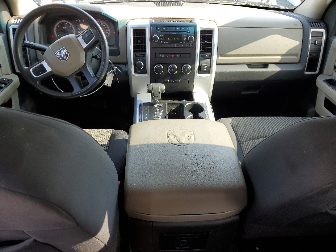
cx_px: 168
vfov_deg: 53.1
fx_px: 252
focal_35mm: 26
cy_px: 126
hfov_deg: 67.3
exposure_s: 1/143
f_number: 1.5
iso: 50
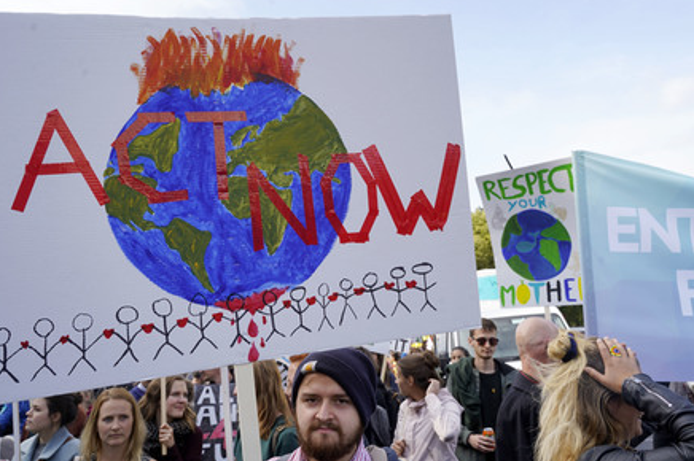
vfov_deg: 43.5
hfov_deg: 62.0
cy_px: 227
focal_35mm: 30
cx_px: 354
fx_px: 578
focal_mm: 29
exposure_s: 1/125
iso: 160
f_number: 9
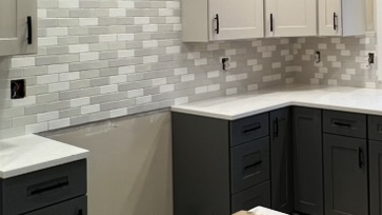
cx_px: 415
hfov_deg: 41.1
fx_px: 405
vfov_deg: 28.3
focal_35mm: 40
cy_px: 12
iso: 125
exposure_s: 1/120
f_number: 1.8
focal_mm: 1.57
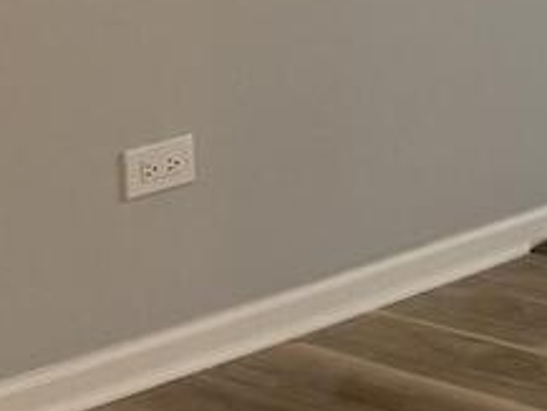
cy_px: -287
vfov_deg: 9.0
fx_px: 2514
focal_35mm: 159
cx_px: 1039
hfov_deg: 11.4
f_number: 1.78
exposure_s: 1/120
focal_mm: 6.76
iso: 250
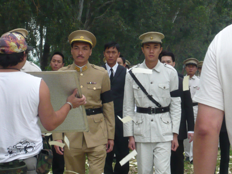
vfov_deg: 9.3
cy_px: 87
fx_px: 1066
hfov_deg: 12.4
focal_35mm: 159
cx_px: 116
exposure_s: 1/125
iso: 200
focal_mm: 16.4
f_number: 5.6
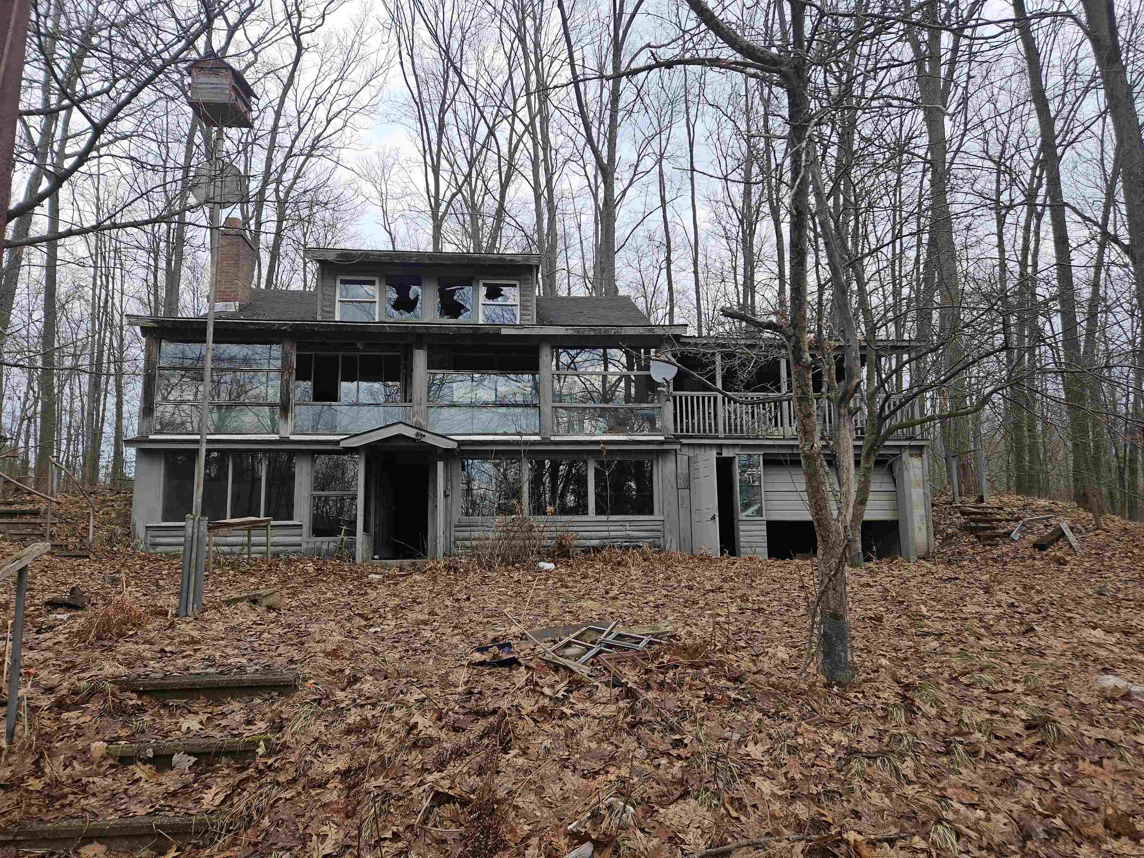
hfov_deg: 73.9
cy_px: 429
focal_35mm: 23
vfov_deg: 58.9
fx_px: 760
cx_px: 572
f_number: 1.8
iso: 25
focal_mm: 5.4
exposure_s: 1/472
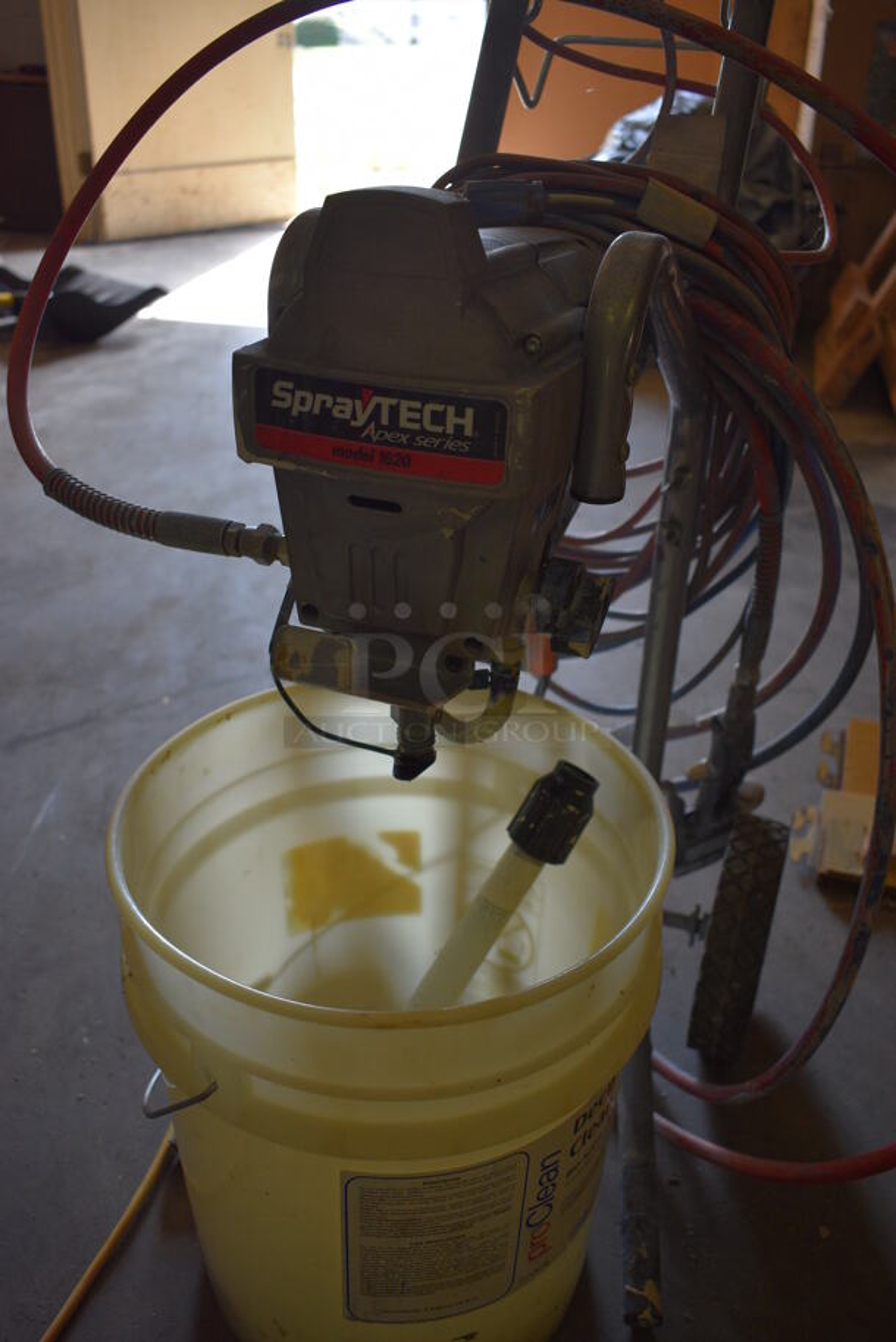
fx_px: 1118
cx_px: 448
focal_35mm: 30
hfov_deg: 43.7
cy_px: 671
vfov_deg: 61.9
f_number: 3.8
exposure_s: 1/250
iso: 560
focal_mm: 20
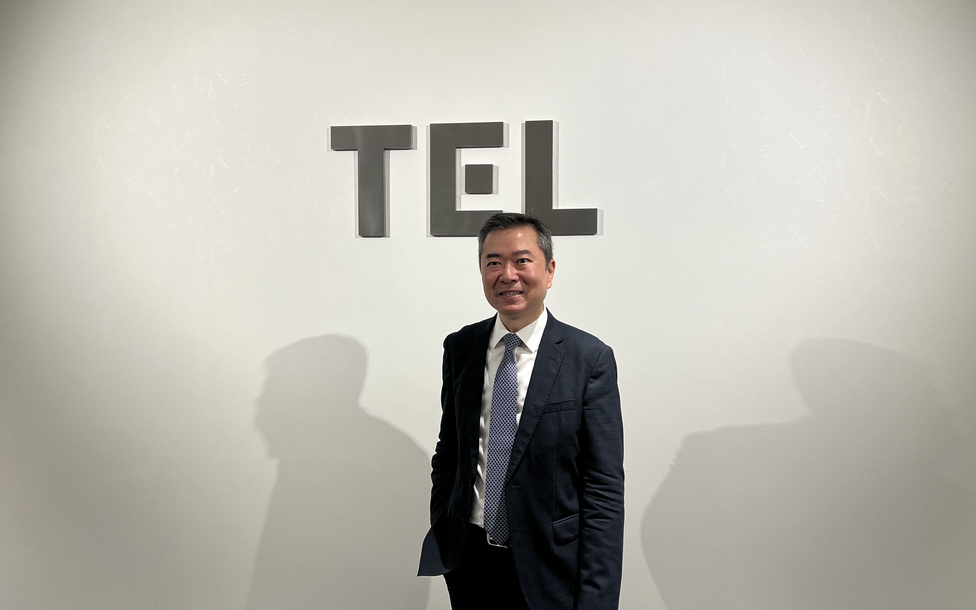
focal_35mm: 28
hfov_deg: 66.5
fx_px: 745
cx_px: 487
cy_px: 298
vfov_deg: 44.5
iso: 64
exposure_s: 1/121
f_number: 1.5
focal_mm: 5.7
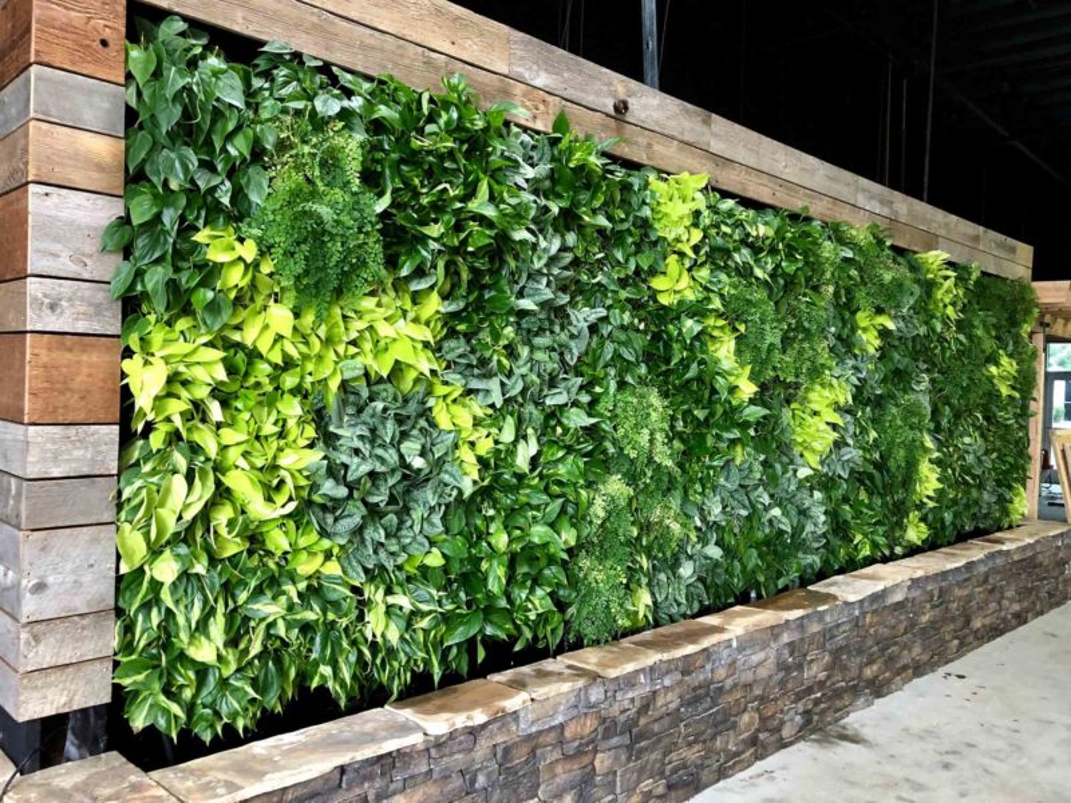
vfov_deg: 48.2
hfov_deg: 61.7
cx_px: 536
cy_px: 402
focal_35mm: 29
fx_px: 897
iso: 64
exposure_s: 1/15
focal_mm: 3.99
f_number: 1.8
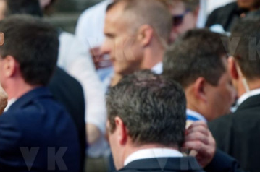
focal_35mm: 501
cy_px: 71
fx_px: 3612
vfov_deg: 2.7
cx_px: 43
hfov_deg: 4.1
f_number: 5.6
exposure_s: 1/500
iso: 250
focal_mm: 150
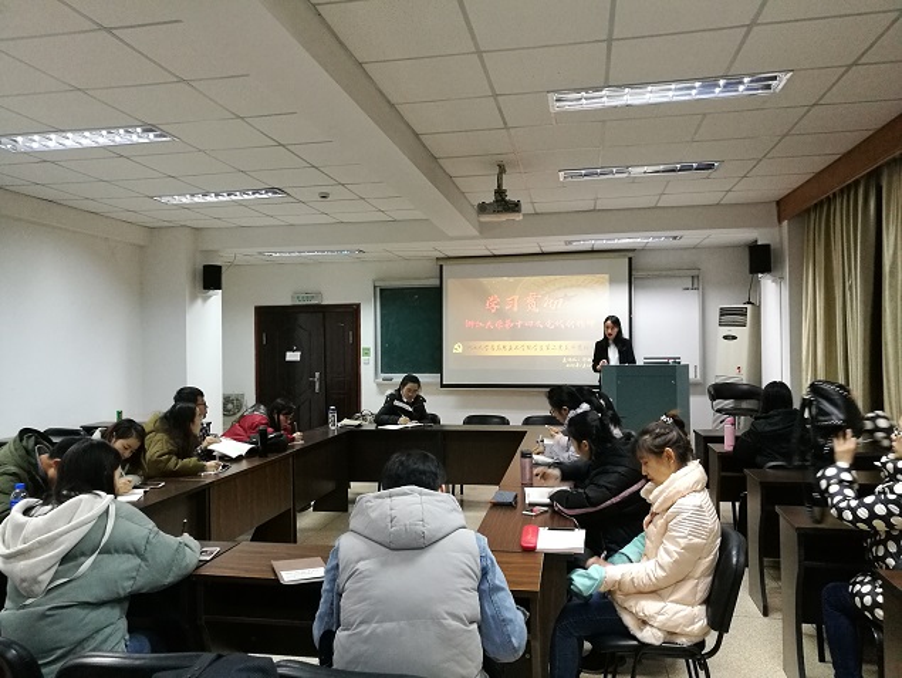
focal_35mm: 27
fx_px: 704
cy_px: 339
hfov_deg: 65.3
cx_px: 451
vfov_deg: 51.4
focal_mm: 4.5
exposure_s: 1/25
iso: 400
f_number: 2.2
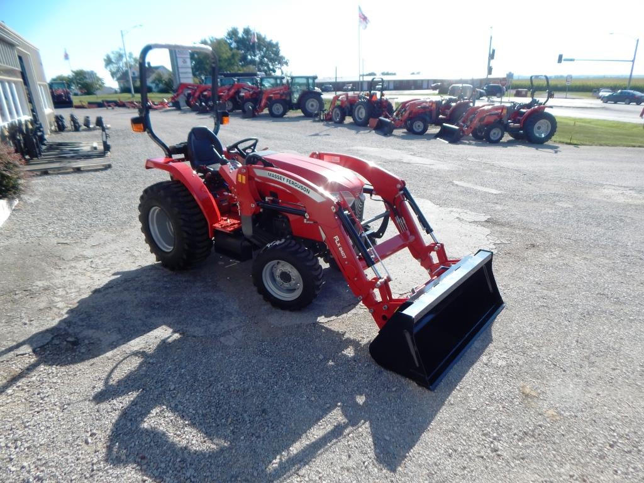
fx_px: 409
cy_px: 242
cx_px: 322
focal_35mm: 22
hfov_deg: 76.4
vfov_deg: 61.1
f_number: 3
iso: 125
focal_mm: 4
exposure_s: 1/1000
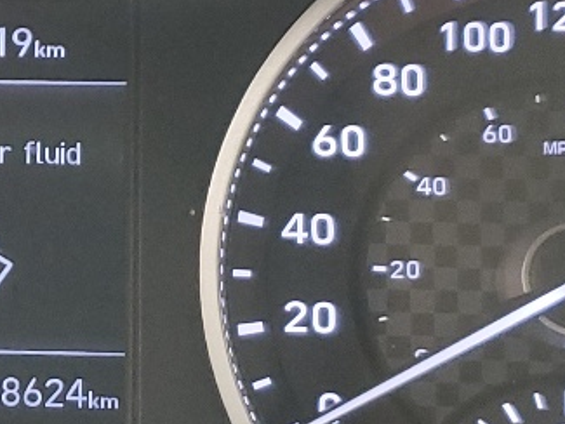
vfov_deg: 11.6
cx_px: -76
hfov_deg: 15.0
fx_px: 2090
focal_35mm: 128
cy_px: 229
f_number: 1.5
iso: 120
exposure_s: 1/60.2
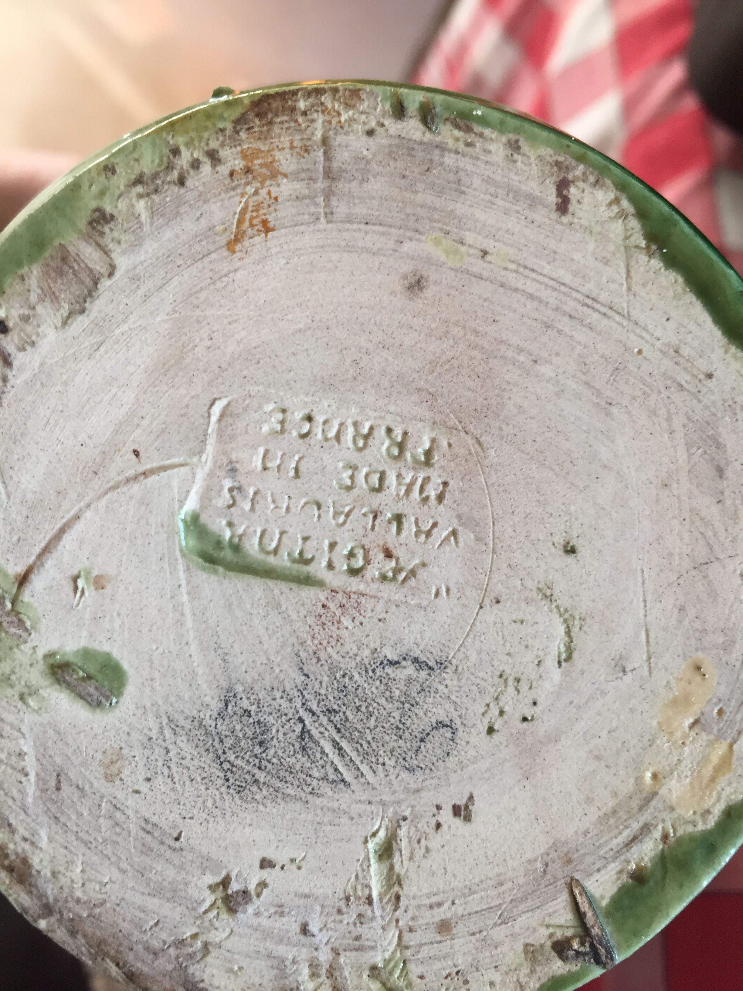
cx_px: 372
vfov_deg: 61.7
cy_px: 496
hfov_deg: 48.2
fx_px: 830
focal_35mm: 29
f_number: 2.2
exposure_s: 1/33
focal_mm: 4.15
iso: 32
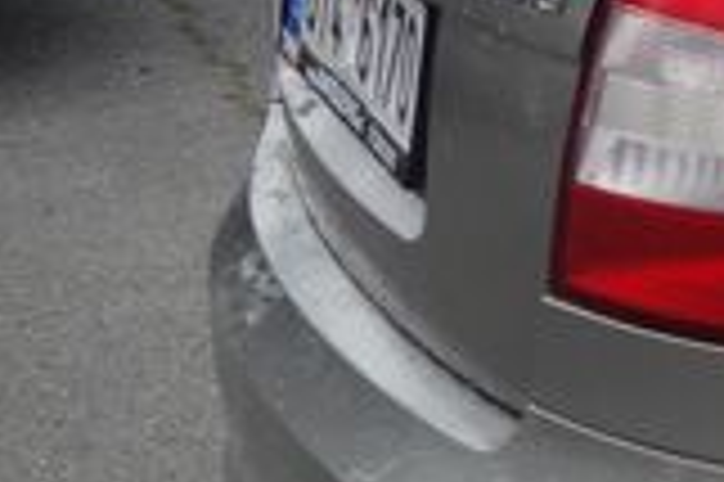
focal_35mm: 178
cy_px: 115
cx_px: 2154
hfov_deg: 9.3
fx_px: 3576
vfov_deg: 7.7
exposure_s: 1/640
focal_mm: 10.4
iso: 125
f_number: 4
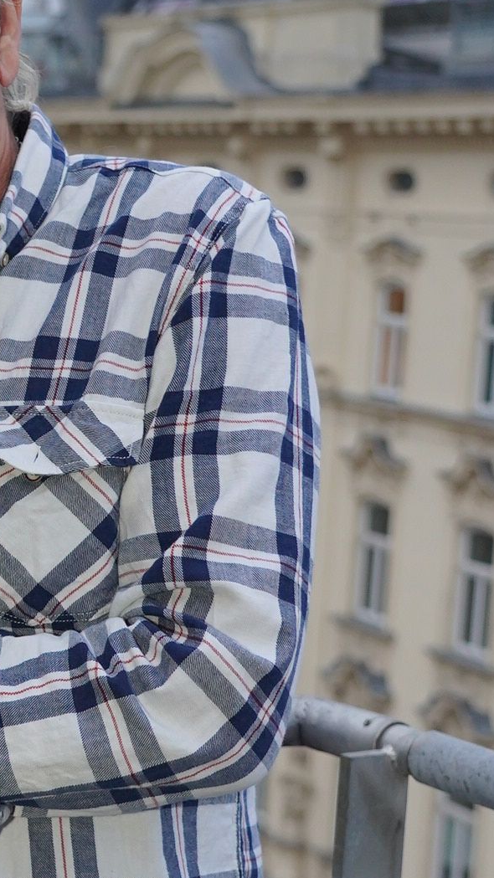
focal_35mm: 96
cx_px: -313
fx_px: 2236
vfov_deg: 22.2
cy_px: 475
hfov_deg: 11.9
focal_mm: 32
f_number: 4
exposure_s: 1/160
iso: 1250
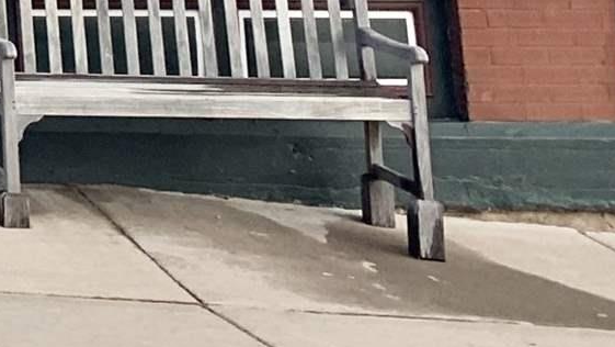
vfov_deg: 6.7
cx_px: -707
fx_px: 2528
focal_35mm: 155
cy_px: -862
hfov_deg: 12.0
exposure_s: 1/431
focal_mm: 4.25
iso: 25
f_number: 1.8
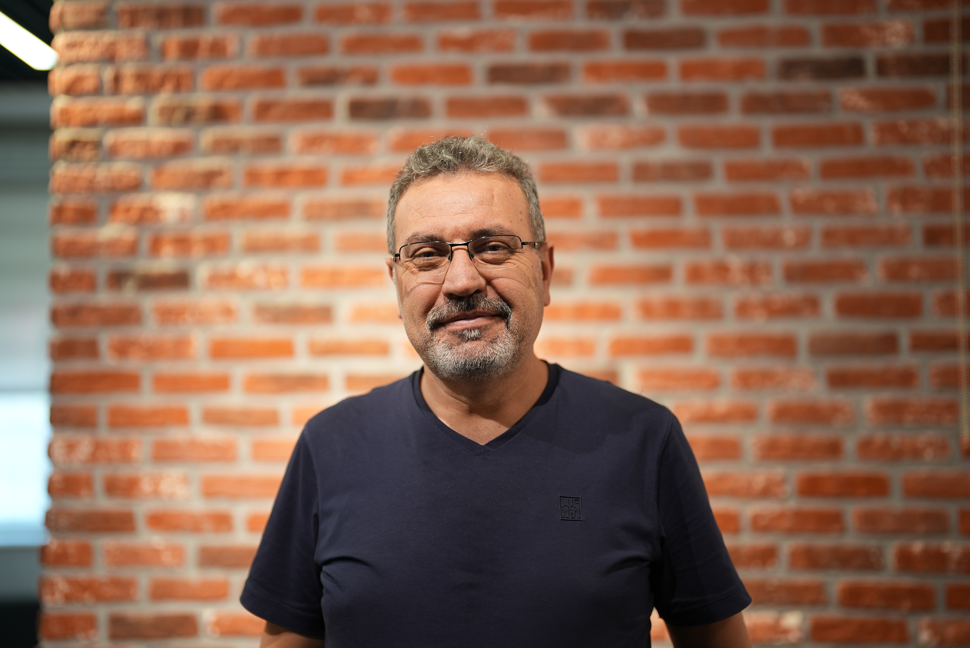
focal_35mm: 50
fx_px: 1348
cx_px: 485
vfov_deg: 27.0
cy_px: 324
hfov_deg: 39.6
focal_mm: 50
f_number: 1.2
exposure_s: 1/125
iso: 100
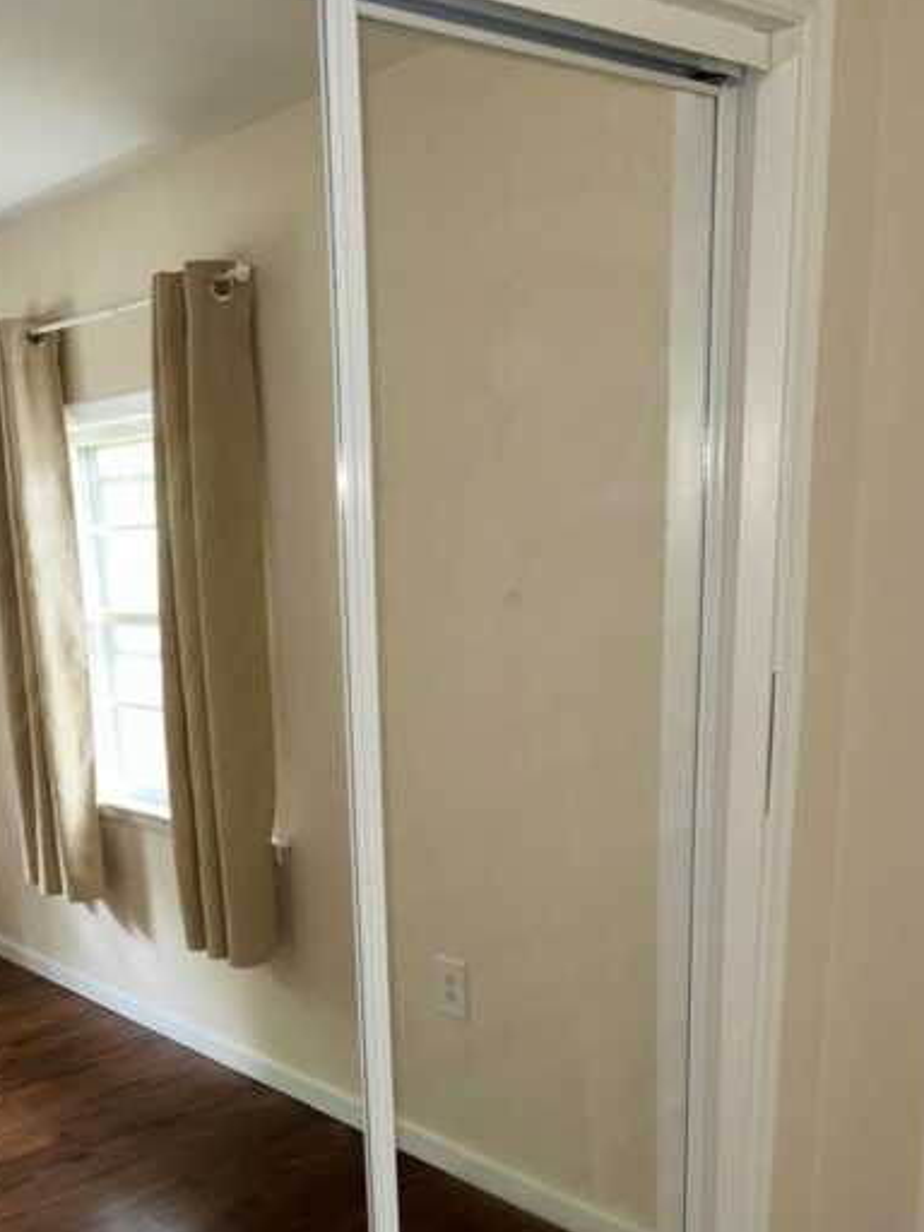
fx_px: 1281
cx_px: 253
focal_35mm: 36
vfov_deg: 50.0
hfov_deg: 38.8
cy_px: 866
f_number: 1.78
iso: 125
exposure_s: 1/7
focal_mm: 6.86
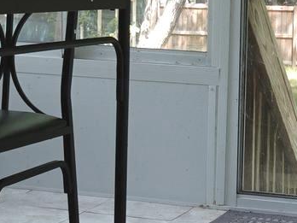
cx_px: 340
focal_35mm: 113
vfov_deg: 13.1
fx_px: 970
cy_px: 156
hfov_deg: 16.8
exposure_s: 1/320
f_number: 2
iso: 125
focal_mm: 7.6
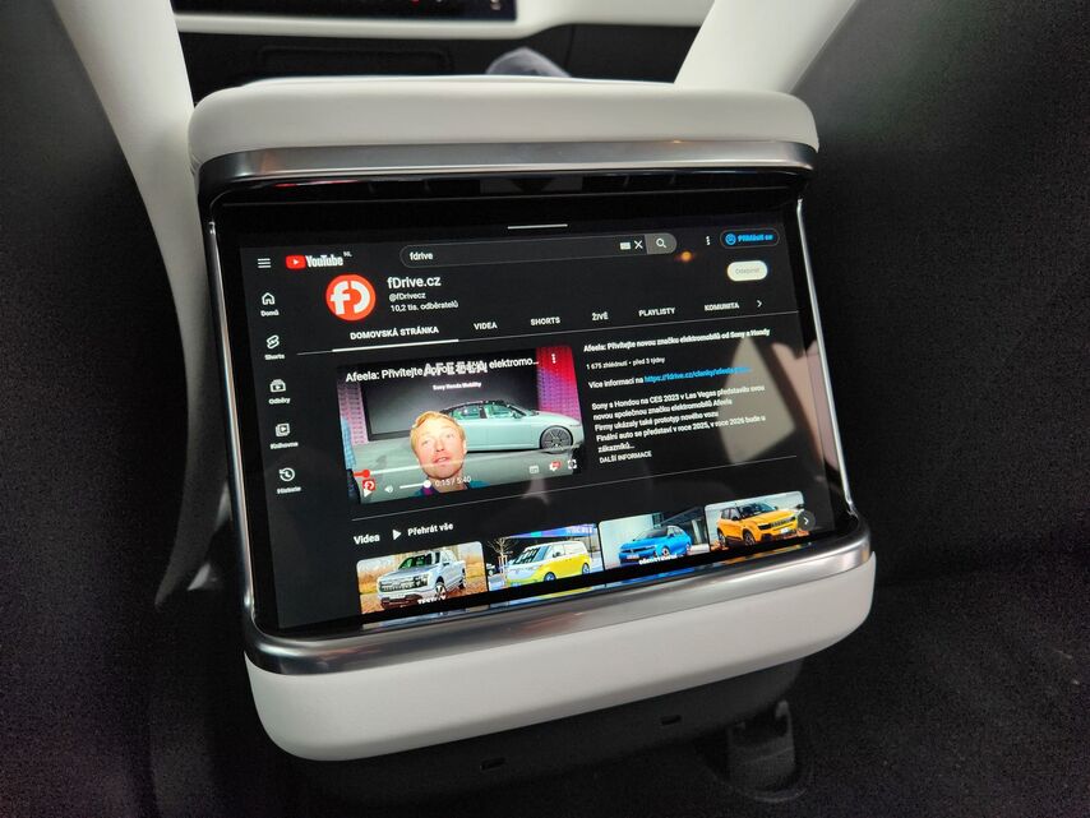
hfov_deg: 73.9
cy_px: 409
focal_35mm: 23
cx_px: 545
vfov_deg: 58.9
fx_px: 724
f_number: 1.8
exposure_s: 1/180
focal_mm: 5.4
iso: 80
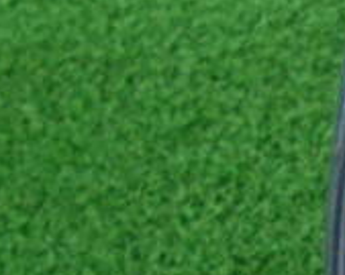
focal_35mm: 96
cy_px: 222
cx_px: 598
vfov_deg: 15.9
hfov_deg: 16.9
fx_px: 980
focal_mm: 4.6
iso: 800
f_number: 3.2
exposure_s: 1/100
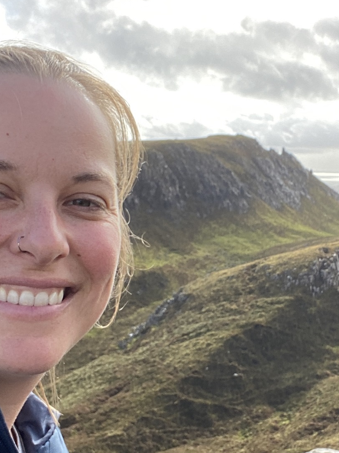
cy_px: 247
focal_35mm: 66
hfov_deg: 21.9
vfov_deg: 29.4
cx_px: 275
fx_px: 862
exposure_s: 1/378
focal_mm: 2.71
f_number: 2.2
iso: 25
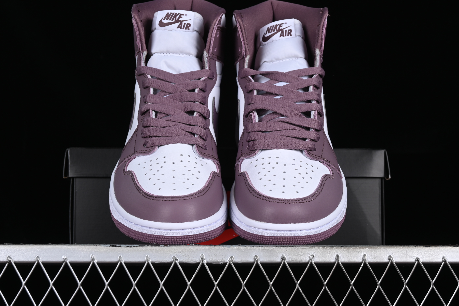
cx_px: 230
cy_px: 153
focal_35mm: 75
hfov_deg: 27.0
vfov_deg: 18.2
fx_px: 956
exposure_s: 1/80
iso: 160
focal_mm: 50
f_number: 8
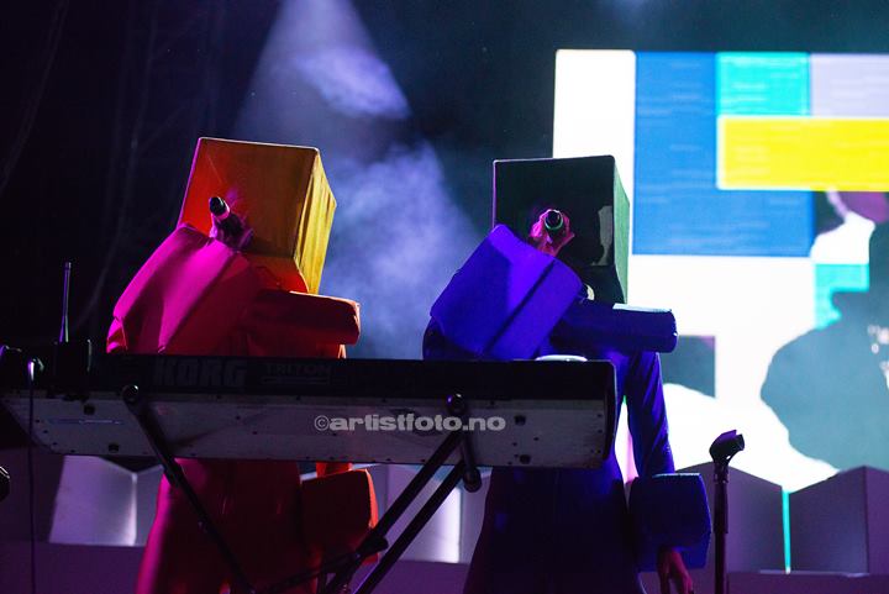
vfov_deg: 15.9
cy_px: 297
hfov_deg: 23.6
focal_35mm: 86
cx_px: 444
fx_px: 2125
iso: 2000
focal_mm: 86
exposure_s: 1/640
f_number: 4
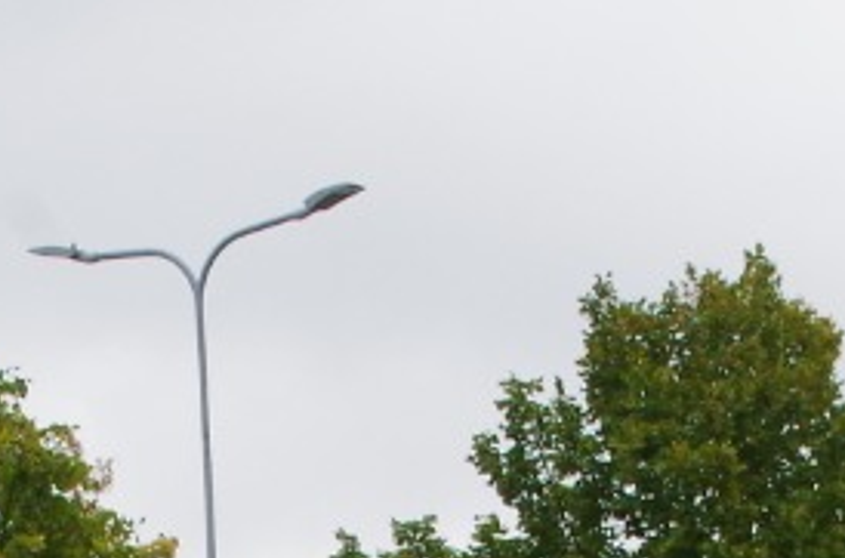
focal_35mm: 292
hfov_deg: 7.1
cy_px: 1218
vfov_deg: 4.6
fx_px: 6834
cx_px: 250
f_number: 11
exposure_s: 1/160
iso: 500
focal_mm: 33
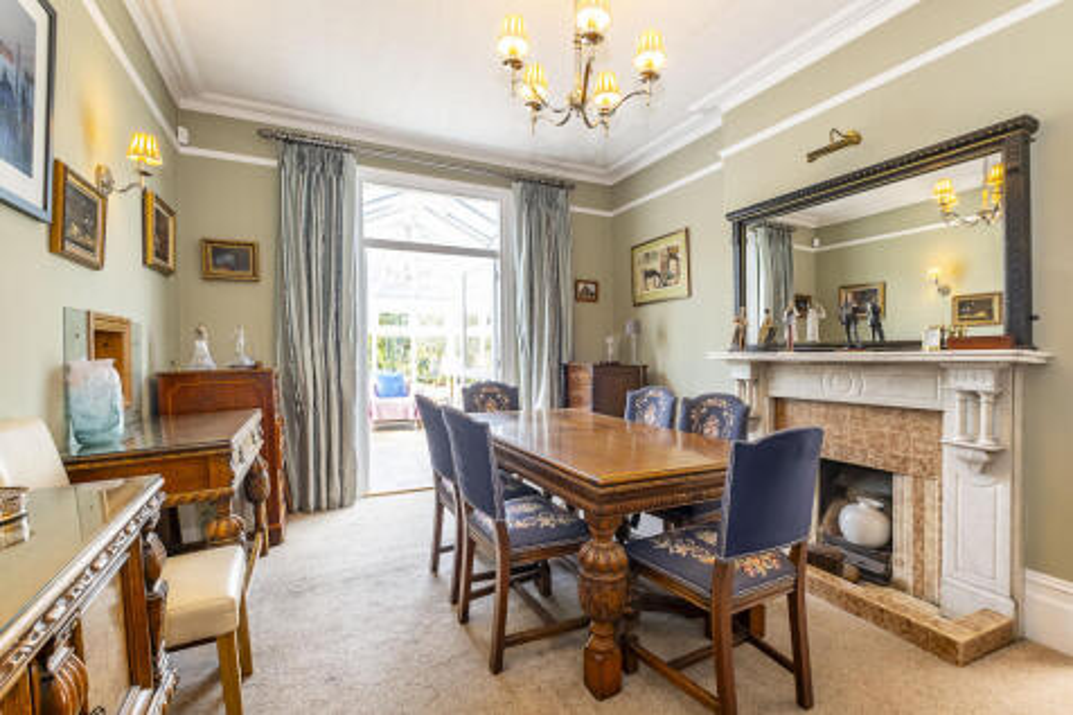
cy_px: 358
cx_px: 536
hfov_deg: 100.4
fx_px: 447
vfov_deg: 77.3
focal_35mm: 15
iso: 500
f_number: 6.4
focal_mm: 10
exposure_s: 1/18
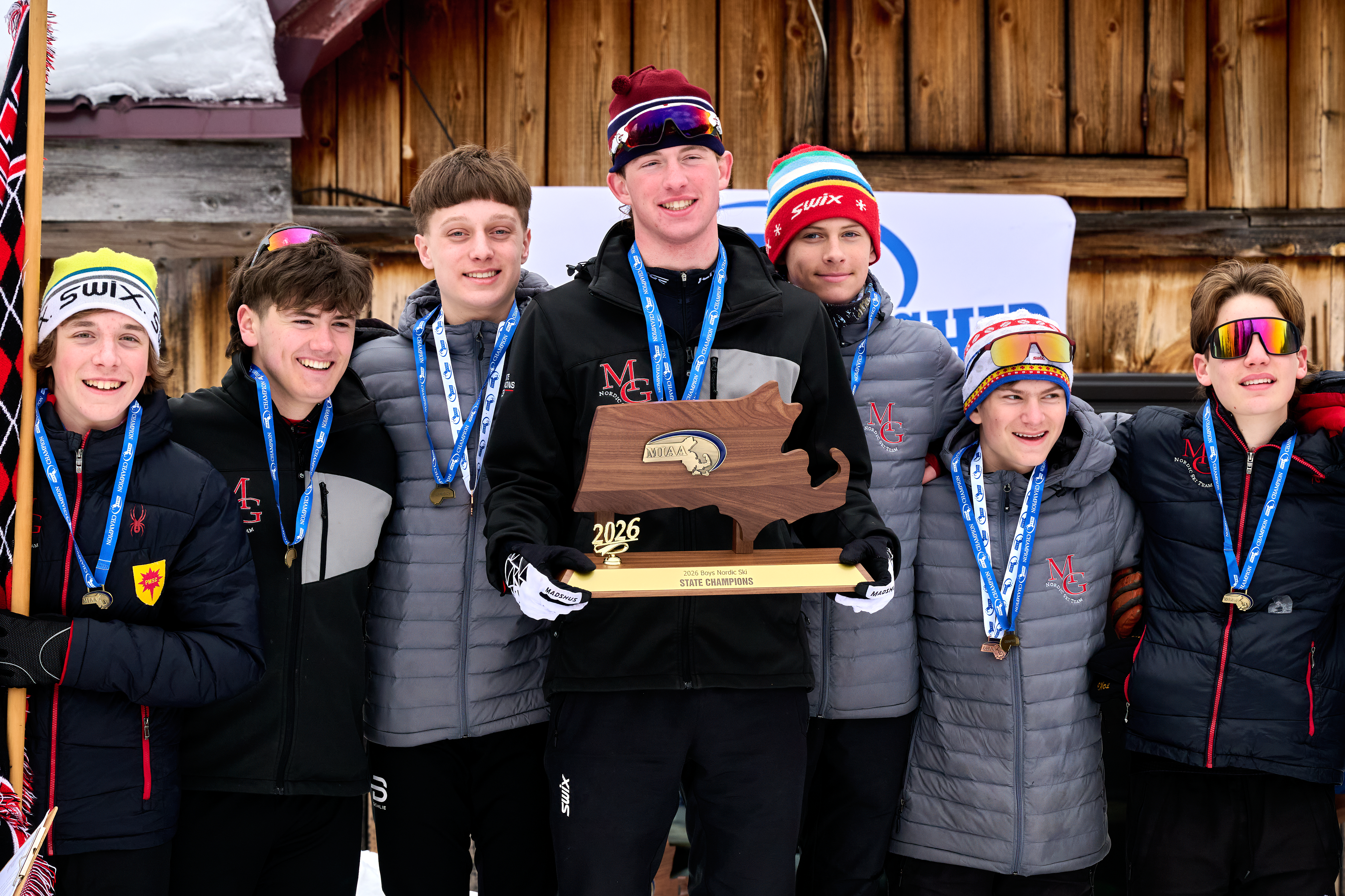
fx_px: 3922
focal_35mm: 105
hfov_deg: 19.5
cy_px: 448
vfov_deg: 13.0
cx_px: 672
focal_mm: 70
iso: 250
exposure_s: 1/800
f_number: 5
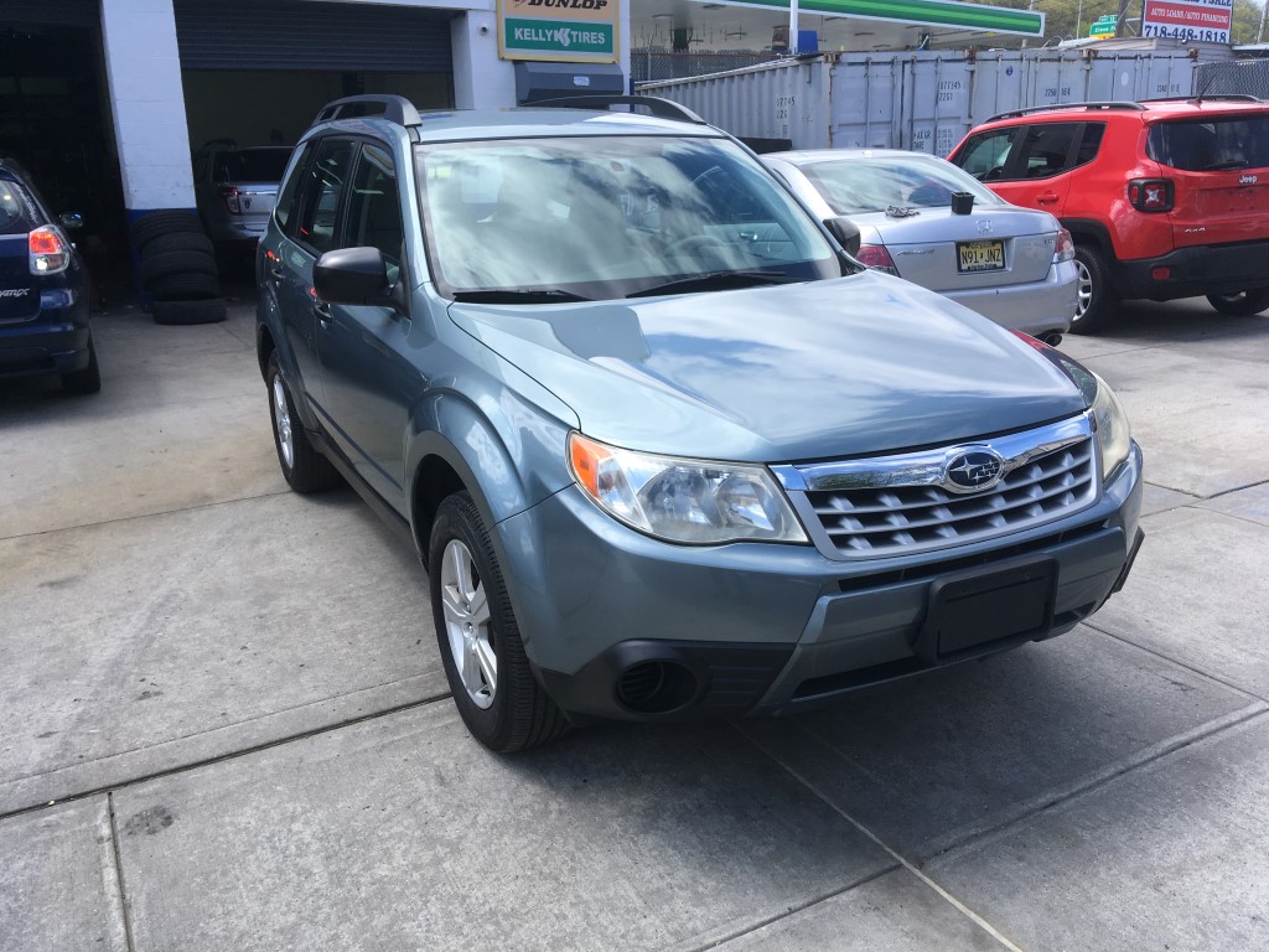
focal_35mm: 29
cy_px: 476
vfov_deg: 48.2
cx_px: 634
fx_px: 1063
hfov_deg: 61.7
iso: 25
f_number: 2.2
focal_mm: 4.15
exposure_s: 1/810
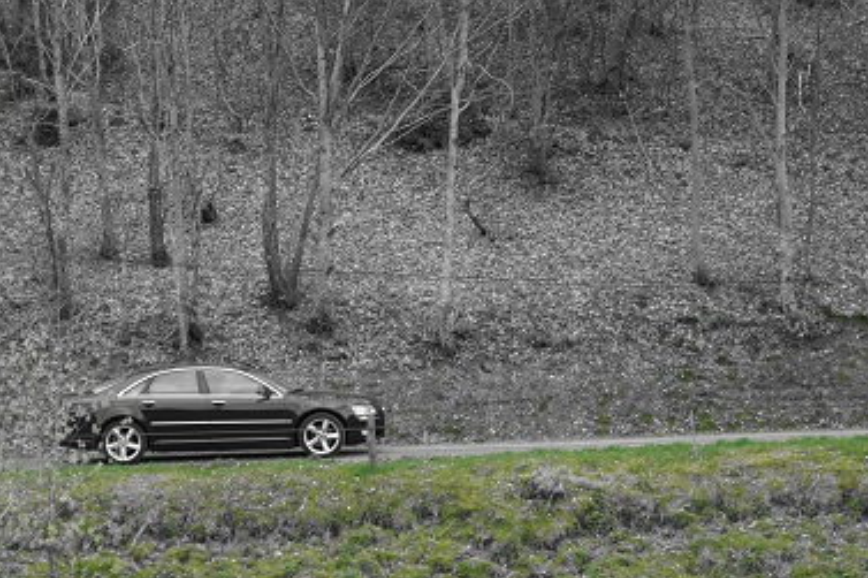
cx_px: 138
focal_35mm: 175
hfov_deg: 11.7
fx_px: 4219
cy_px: 309
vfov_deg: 7.8
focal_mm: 55
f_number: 5.6
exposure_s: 1/160
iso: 125
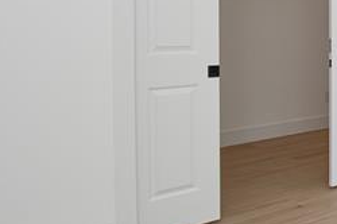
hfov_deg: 28.6
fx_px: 449
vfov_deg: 27.2
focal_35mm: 48
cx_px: 492
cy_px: 30
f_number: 9
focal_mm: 10
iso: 400
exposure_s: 1/125
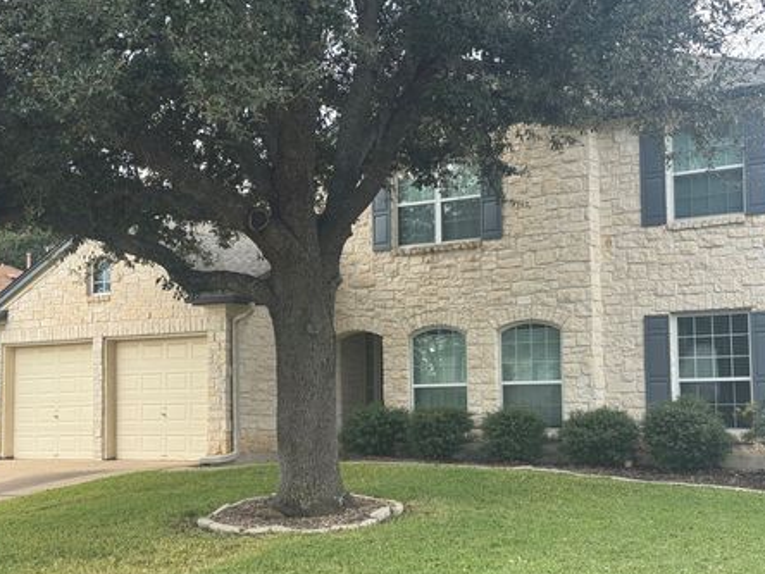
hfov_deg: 35.5
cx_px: 408
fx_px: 1193
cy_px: 309
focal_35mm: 54
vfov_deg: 27.0
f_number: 1.78
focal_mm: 6.76
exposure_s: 1/1094
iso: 64
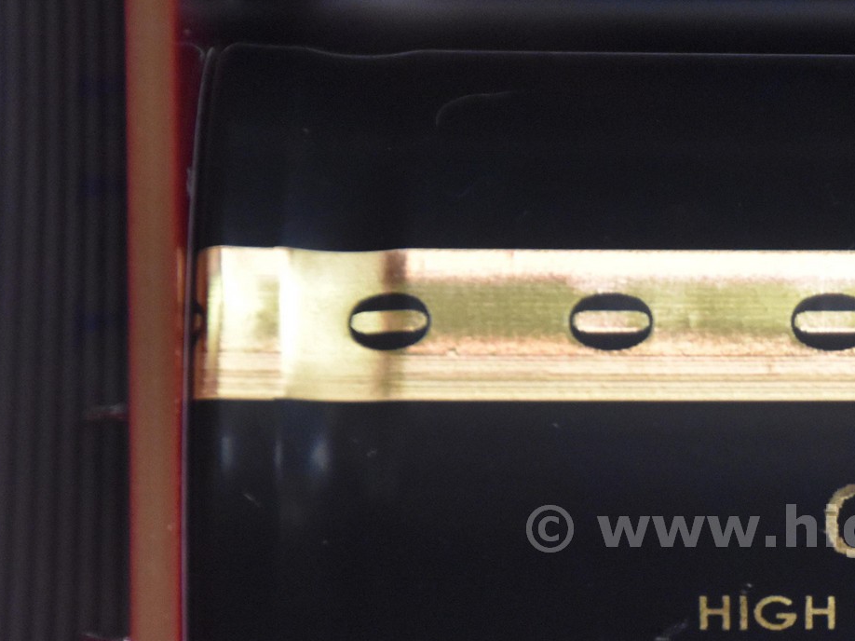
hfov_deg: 3.8
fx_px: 12964
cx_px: 907
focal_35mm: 525
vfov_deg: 2.8
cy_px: 525
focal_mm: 140
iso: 3200
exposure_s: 1/30
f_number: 5.6
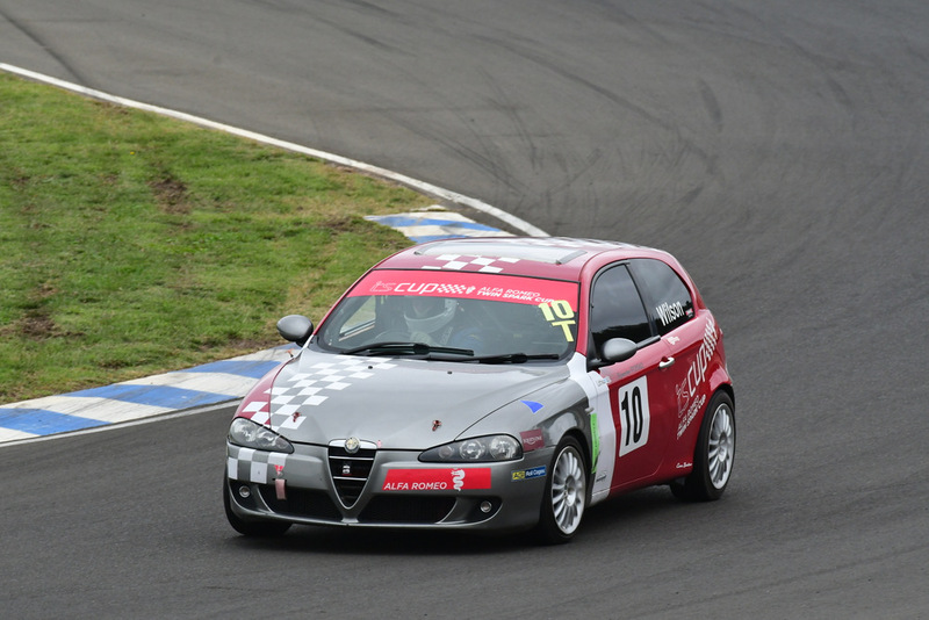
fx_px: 17811
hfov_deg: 3.0
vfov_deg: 2.0
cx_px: 464
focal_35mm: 690
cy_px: 310
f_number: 11
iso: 1000
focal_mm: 460
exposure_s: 1/640
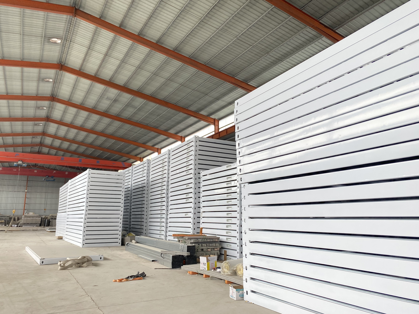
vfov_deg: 53.1
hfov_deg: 67.3
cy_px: 157
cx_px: 210
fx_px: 315
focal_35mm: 26
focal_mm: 4.25
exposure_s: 1/128
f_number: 1.8
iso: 32
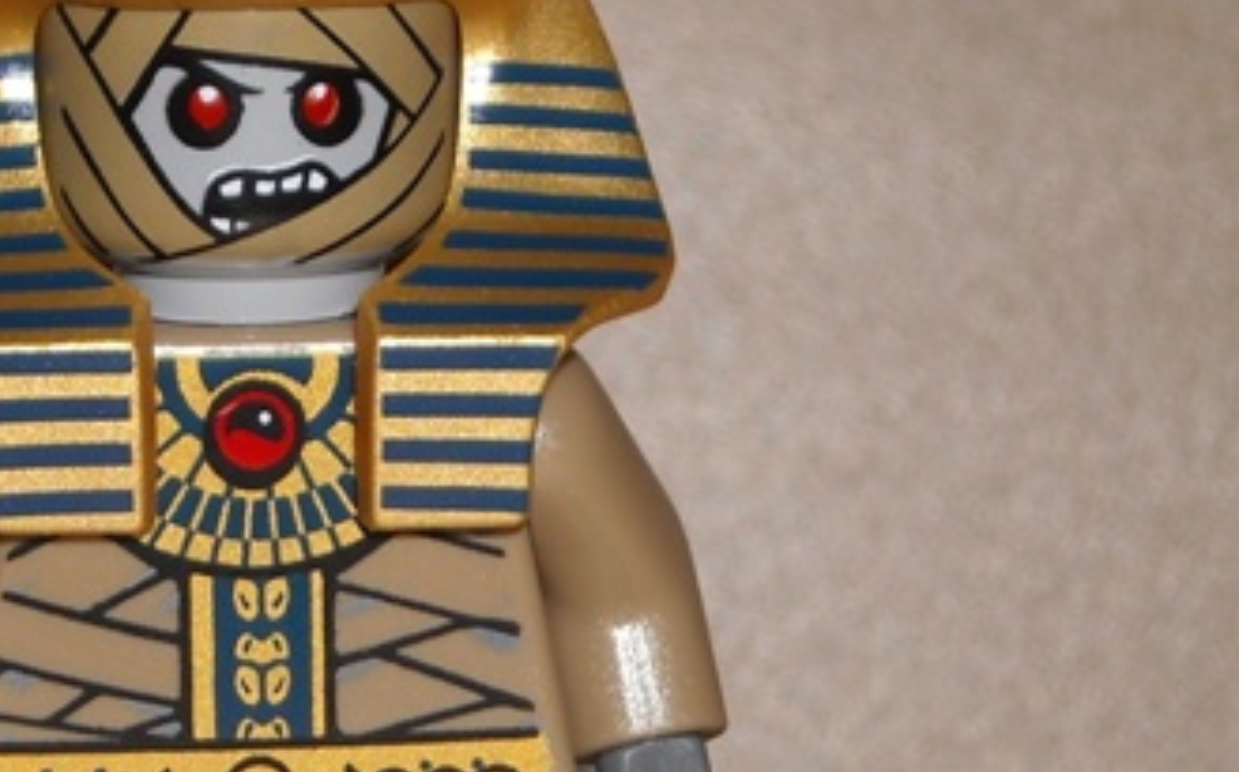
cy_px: 414
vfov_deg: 4.8
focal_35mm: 271
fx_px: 9143
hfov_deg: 7.7
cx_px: 339
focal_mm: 17.1
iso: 64
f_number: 9.3
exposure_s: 1/125
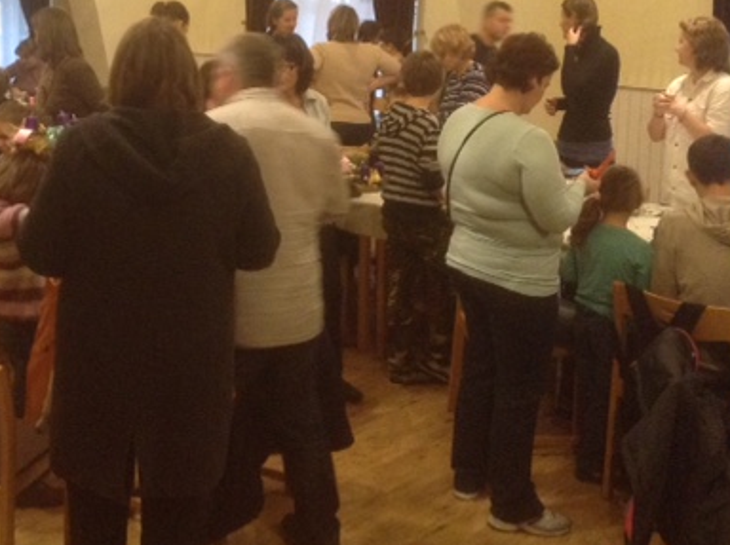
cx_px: 264
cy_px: 116
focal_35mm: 55
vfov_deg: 26.1
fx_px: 1158
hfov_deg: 34.8
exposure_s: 1/20
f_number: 2.4
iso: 250
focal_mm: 3.3
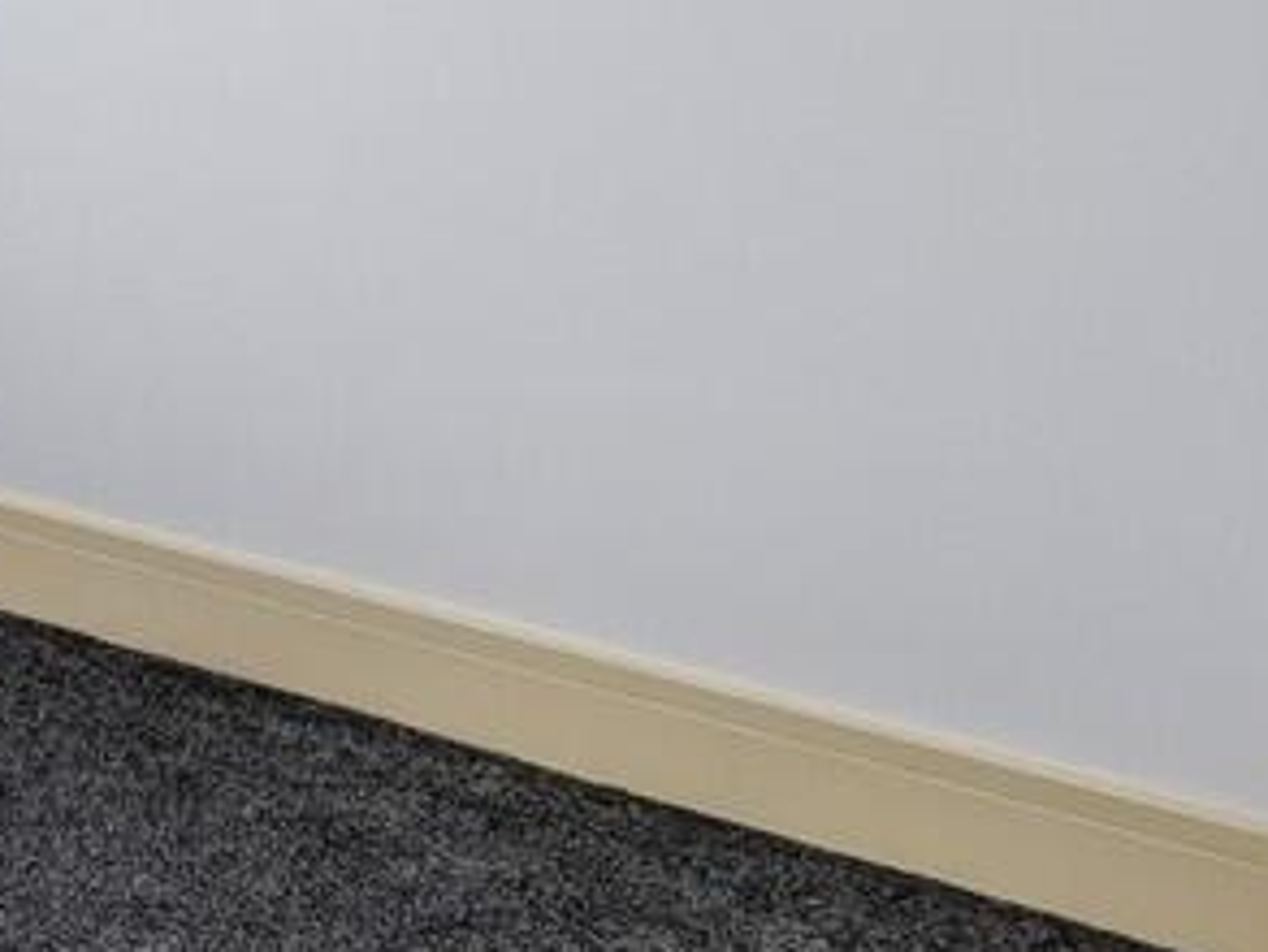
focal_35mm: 56
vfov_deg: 25.7
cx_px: -619
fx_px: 2052
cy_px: 210
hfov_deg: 25.8
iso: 128
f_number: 2.2
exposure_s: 1/85.8
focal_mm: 2.35
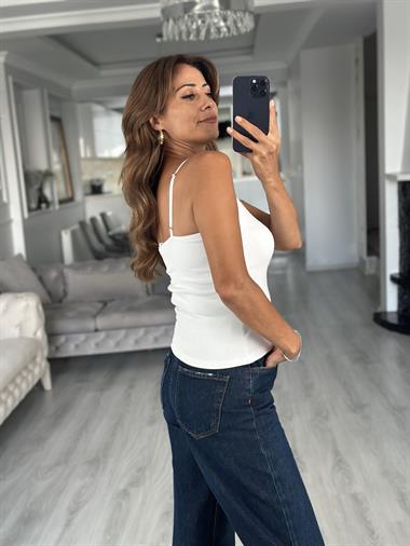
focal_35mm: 48
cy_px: 273
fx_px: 757
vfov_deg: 39.6
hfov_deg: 30.3
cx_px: 205
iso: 200
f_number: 1.78
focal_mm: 6.86
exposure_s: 1/60
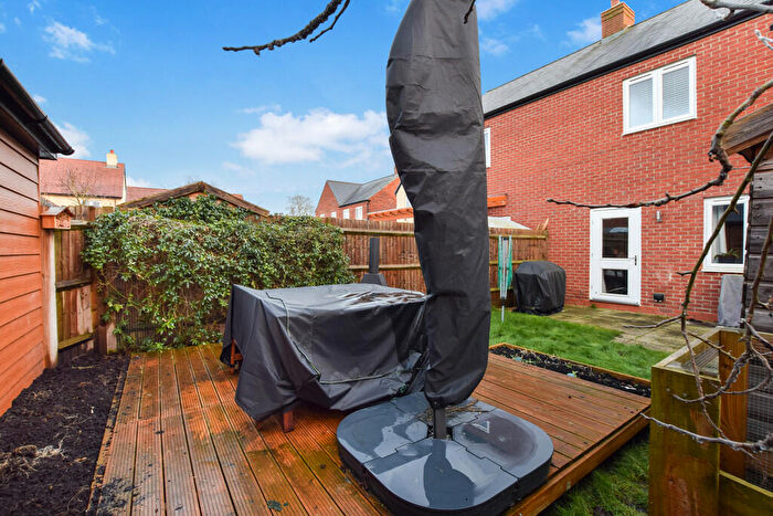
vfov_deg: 77.4
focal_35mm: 15
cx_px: 386
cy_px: 258
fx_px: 322
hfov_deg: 100.4
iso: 220
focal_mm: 10
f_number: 8
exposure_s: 1/15
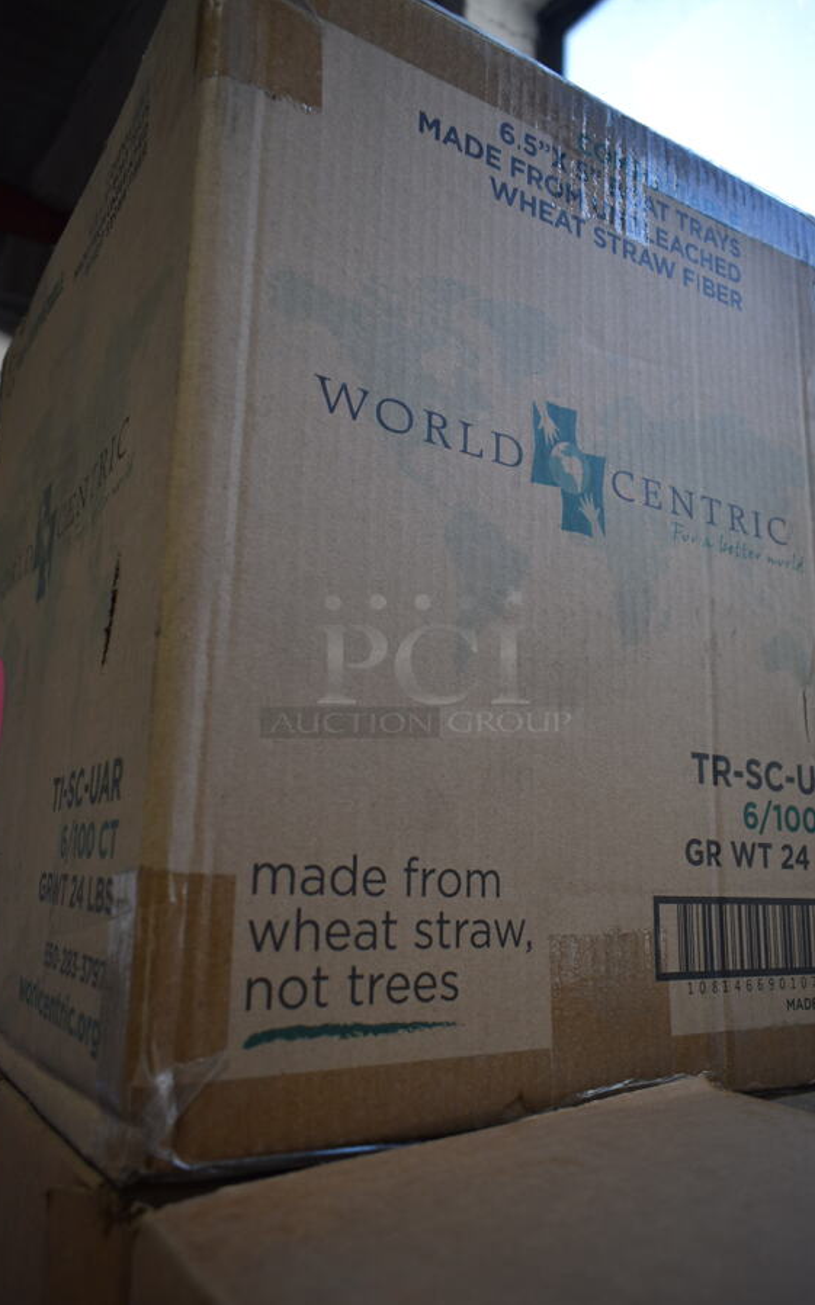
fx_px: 995
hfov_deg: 44.5
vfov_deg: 66.5
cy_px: 662
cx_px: 423
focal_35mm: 28
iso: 100
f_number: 3.5
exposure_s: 1/125
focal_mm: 18
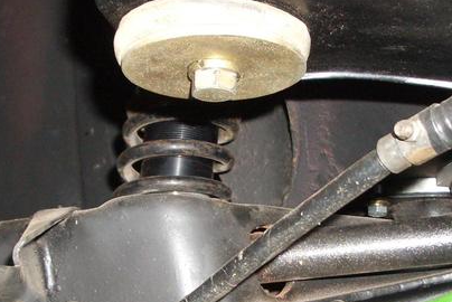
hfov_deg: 28.0
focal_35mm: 72
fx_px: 905
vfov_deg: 18.7
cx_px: 185
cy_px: 261
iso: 200
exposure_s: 1/60
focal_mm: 5.8
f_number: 2.6
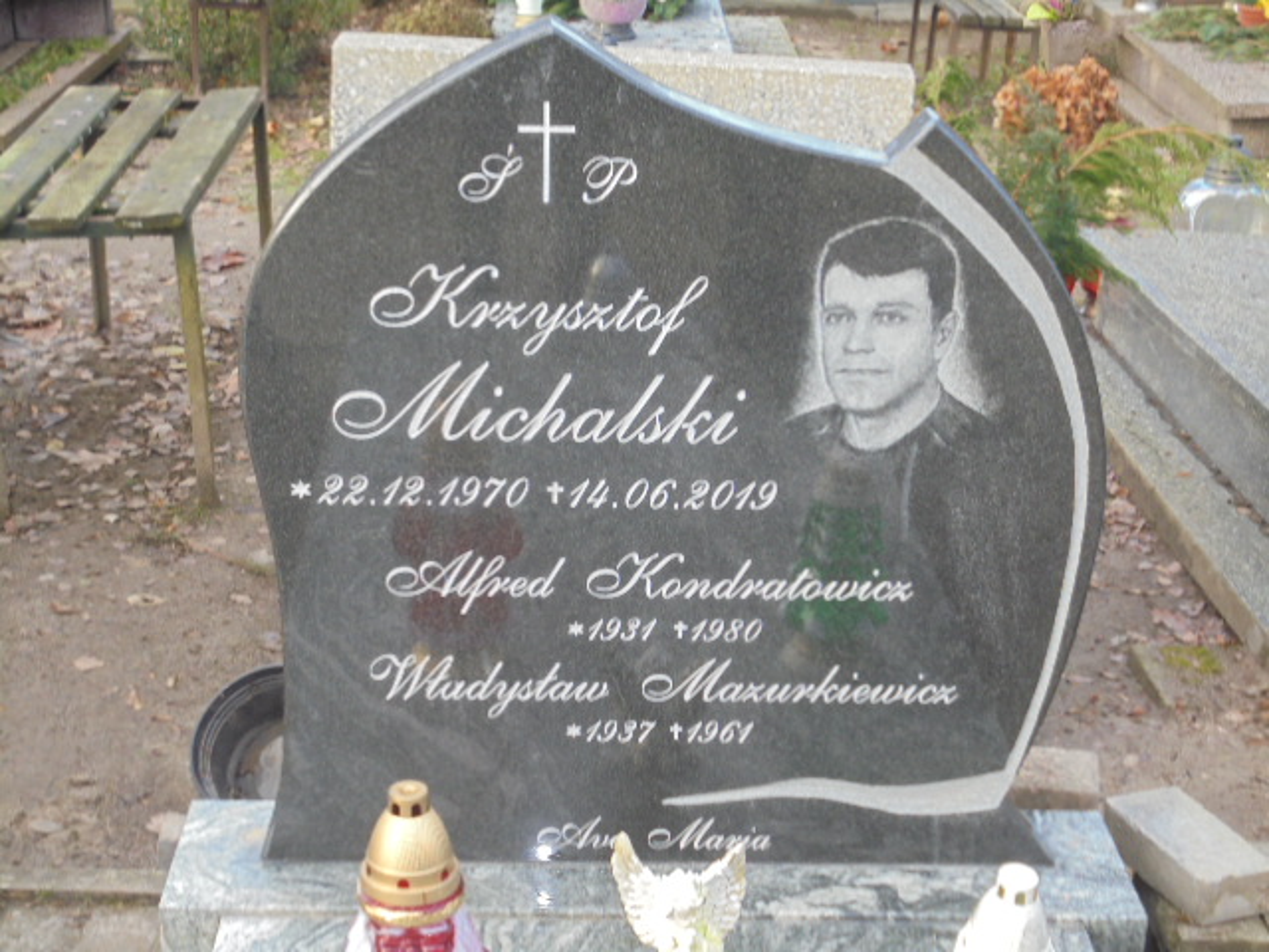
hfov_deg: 34.3
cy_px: 476
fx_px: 2053
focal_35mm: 56
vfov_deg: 26.1
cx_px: 634
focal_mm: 10.1
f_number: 5.2
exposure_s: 1/30
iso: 100
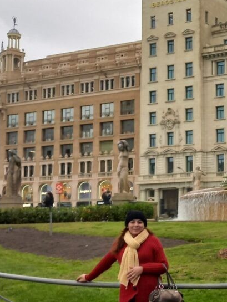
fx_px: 577
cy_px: 153
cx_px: 226
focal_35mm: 66
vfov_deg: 29.4
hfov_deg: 21.5
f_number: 1.8
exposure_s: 1/151
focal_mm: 4.65
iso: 50
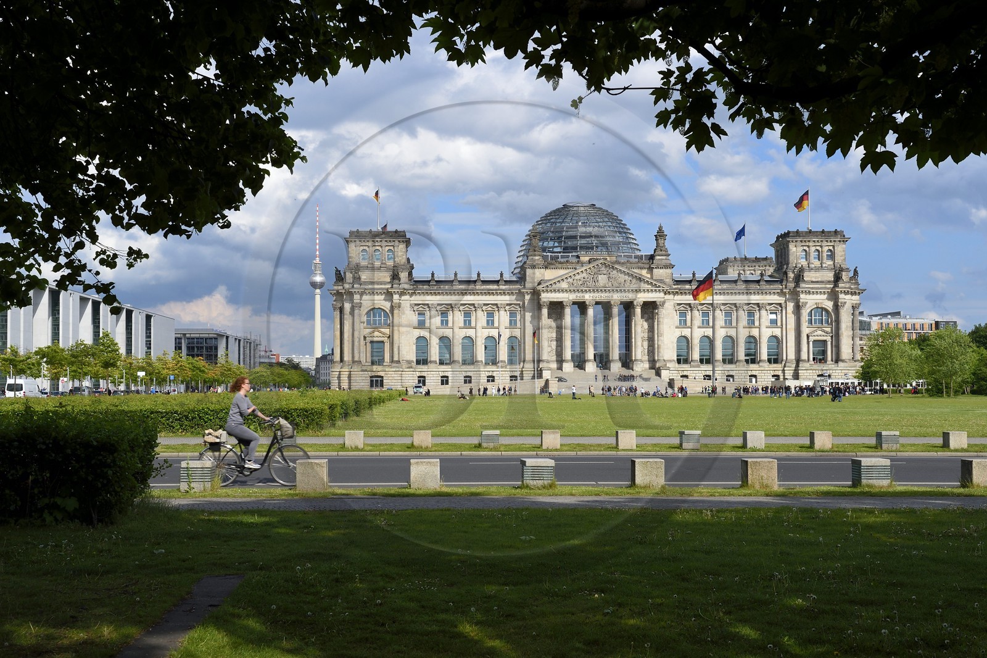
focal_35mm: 42
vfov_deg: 31.9
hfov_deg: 46.4
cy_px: 329
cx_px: 494
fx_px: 1151
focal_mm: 42
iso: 200
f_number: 11
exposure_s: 1/250
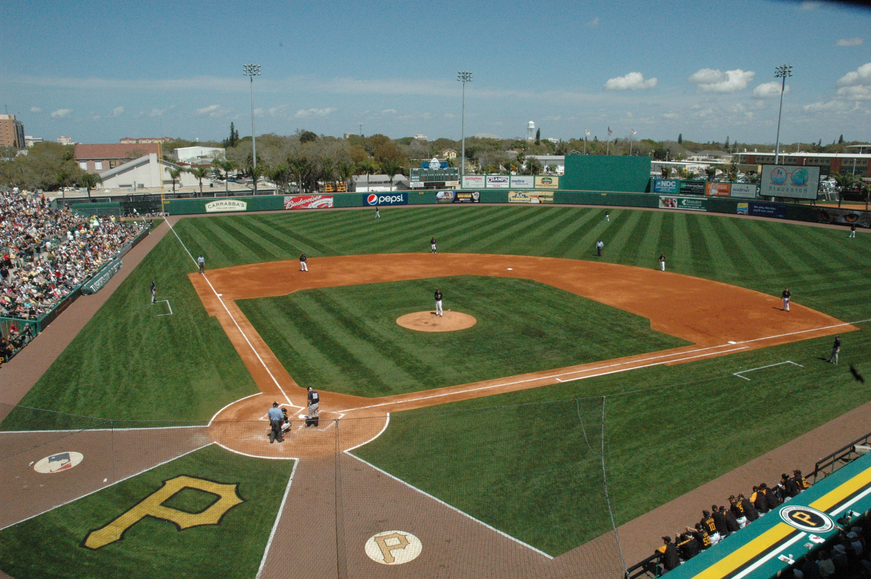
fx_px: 653
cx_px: 436
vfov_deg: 47.8
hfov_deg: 67.4
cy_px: 290
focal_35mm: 27
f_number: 16
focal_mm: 18
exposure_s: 1/1000
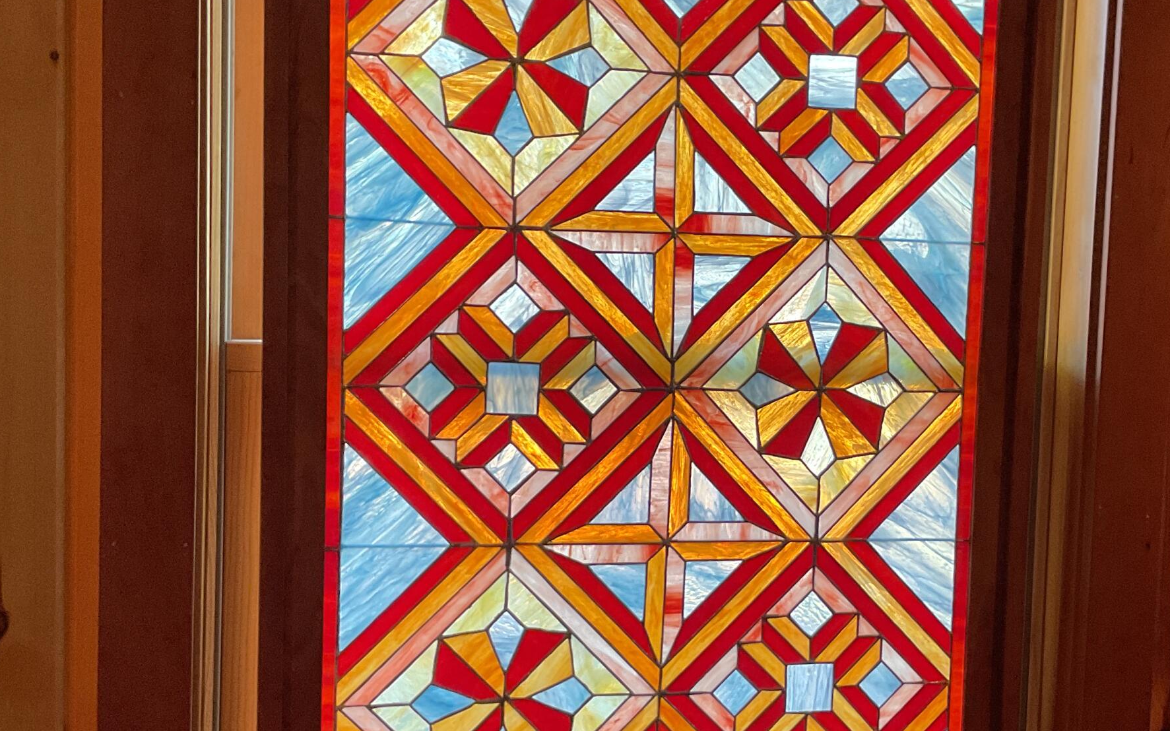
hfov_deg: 38.7
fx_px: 1658
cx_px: 708
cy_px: 397
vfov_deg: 24.9
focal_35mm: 52
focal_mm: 3
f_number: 1.8
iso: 64
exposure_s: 1/60
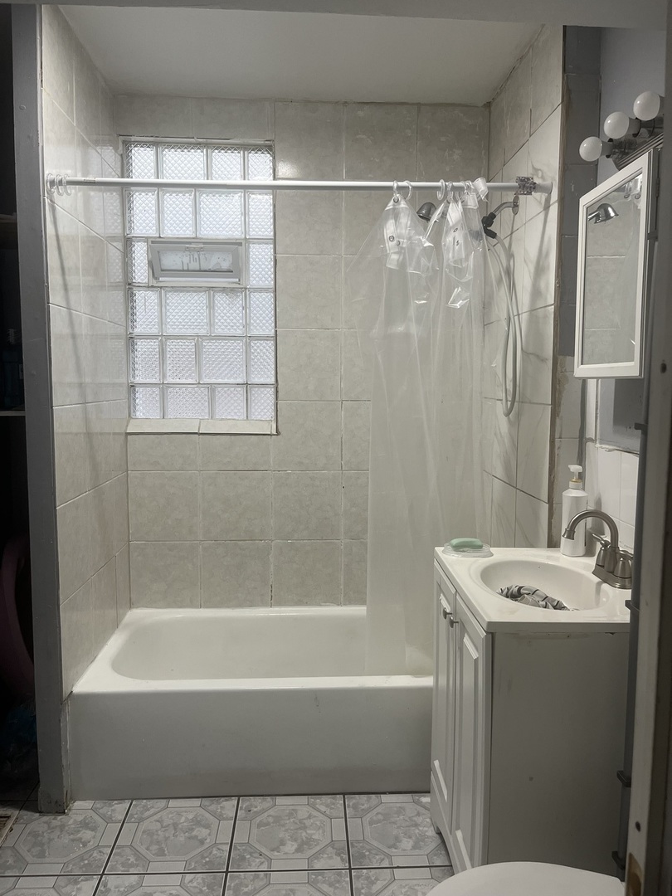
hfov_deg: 53.1
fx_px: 673
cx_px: 336
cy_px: 448
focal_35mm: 26
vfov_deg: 67.3
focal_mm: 5.1
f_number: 1.6
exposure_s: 1/120
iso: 125
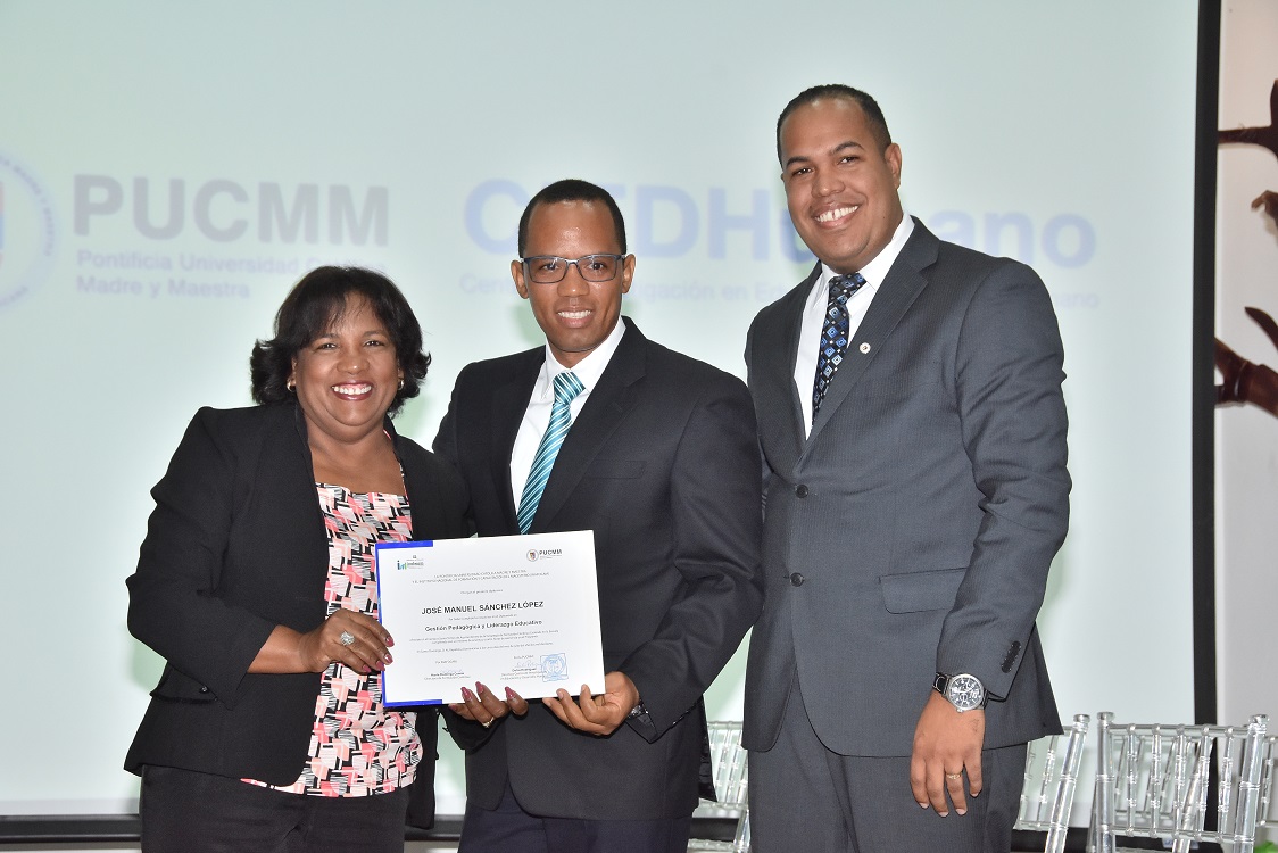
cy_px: 426
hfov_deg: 24.2
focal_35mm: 84
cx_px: 639
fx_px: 2983
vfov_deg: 16.3
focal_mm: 56
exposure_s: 1/125
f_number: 8
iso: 1250
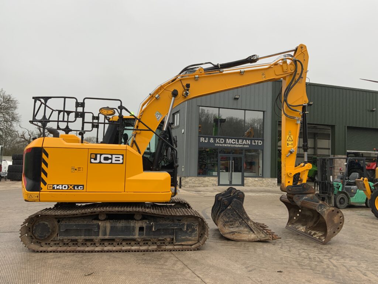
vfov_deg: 48.2
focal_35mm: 29
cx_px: 189
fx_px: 317
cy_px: 142
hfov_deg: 61.7
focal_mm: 3
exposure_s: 1/122
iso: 20
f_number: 1.8
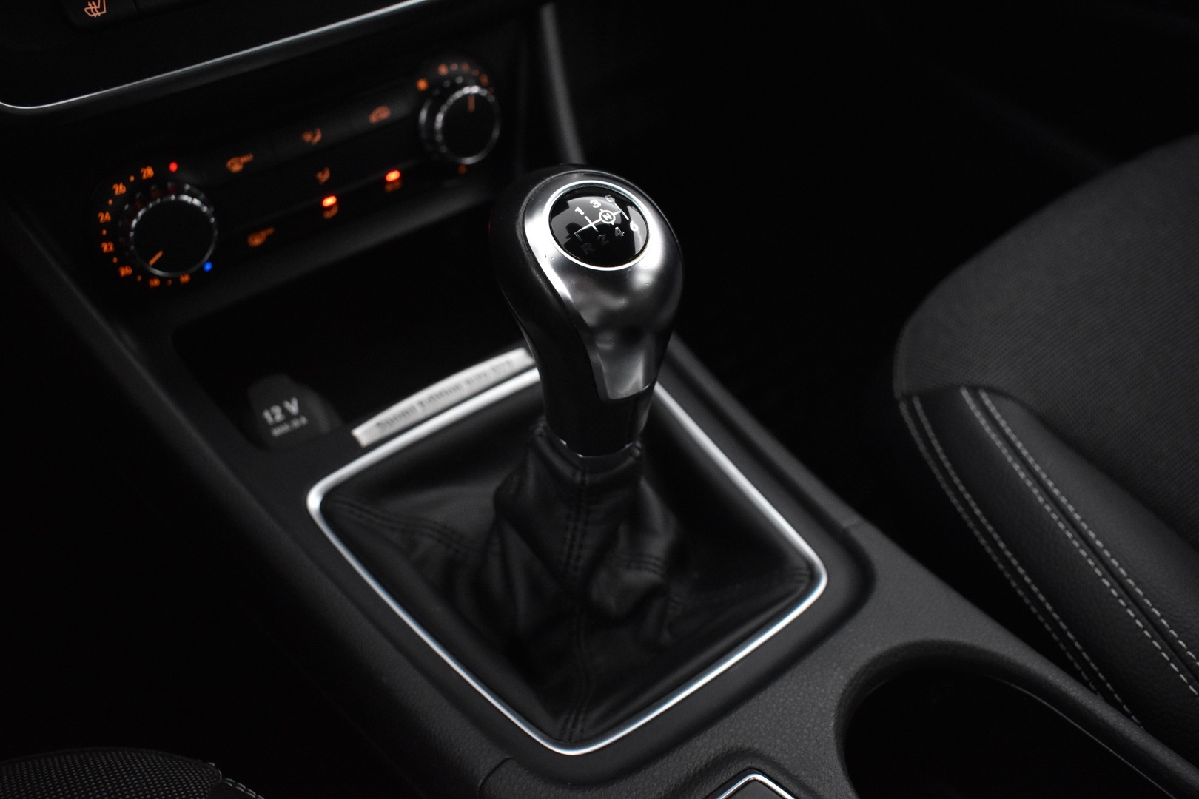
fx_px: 1099
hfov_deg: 57.2
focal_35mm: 33
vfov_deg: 40.0
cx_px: 600
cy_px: 400
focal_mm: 22
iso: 3200
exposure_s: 1/40
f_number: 3.8
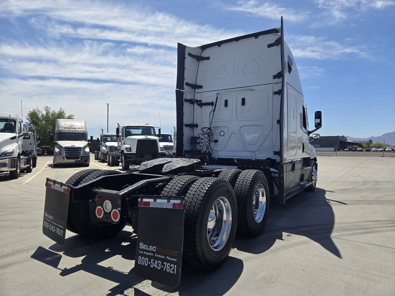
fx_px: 262
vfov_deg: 58.9
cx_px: 198
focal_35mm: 23
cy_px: 148
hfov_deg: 73.9
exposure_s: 1/2228
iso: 25
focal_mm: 5.4
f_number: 1.8
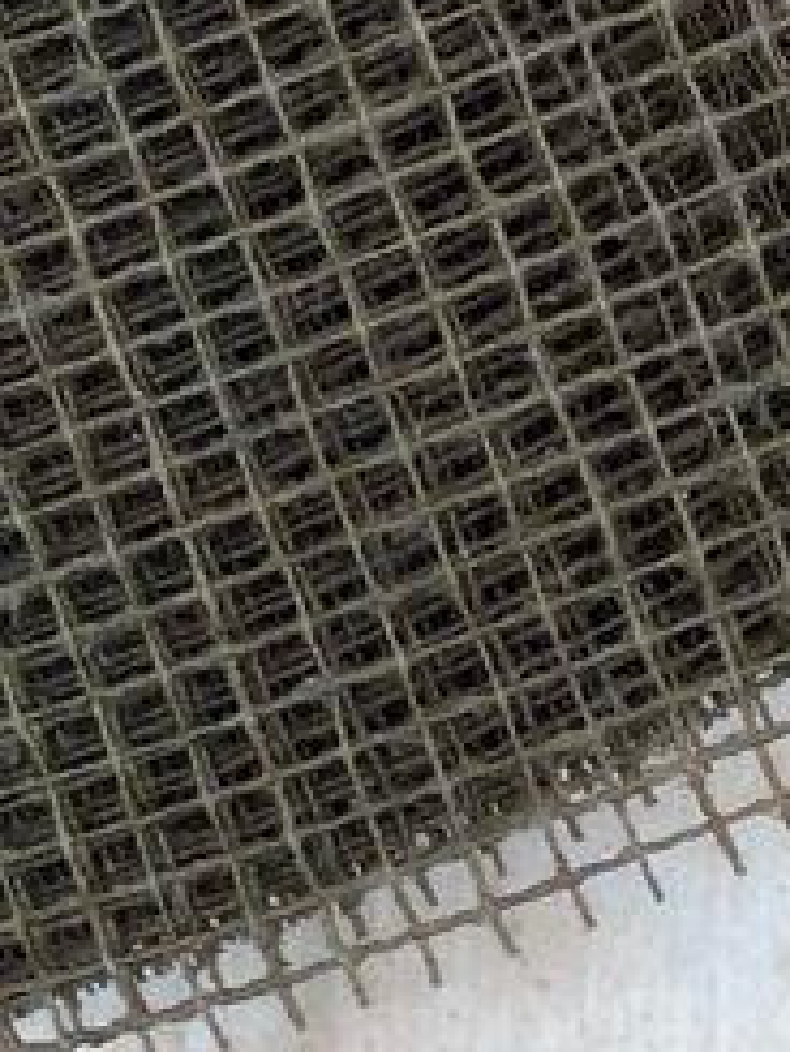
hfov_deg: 5.8
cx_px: 283
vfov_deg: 7.4
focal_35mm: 255
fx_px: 7753
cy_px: -1250
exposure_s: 1/50
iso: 32
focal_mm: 6
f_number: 2.4
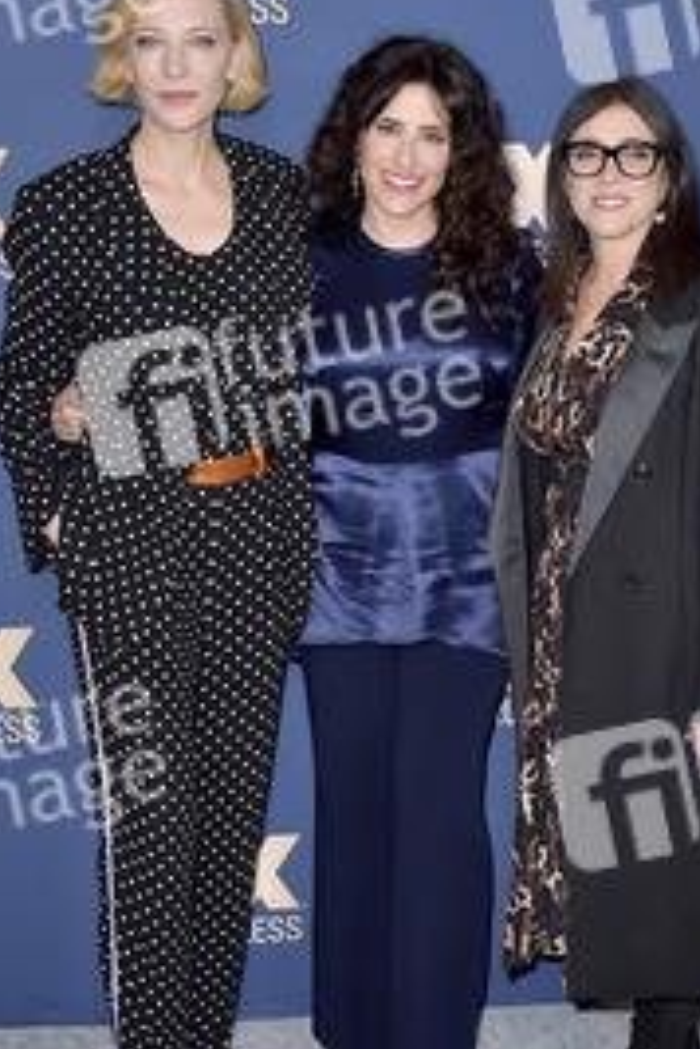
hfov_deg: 28.0
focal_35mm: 48
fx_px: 1400
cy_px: 581
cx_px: 395
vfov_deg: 41.1
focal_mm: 32
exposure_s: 1/250
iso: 400
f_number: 7.1
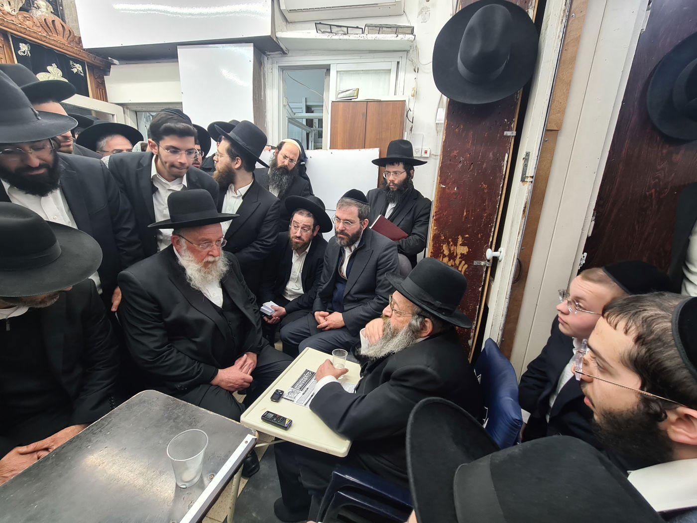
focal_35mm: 13
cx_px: 348
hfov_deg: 106.2
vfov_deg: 89.9
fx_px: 262
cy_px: 262
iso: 64
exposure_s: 1/50
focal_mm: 2.22
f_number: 2.2
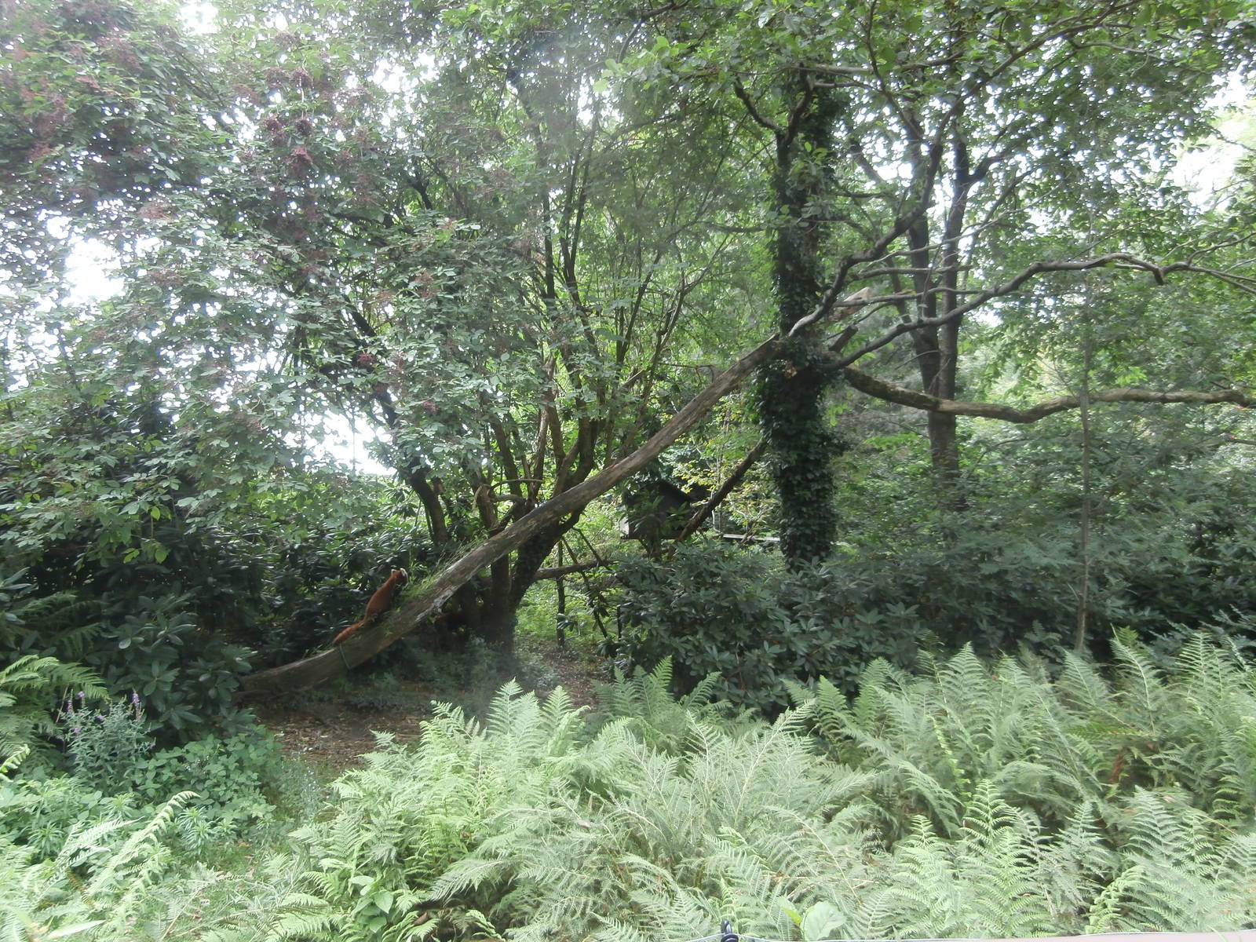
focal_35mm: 24
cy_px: 471
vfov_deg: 56.8
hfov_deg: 71.6
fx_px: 871
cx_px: 628
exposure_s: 1/50
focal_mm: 4.2
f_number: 3
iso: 100
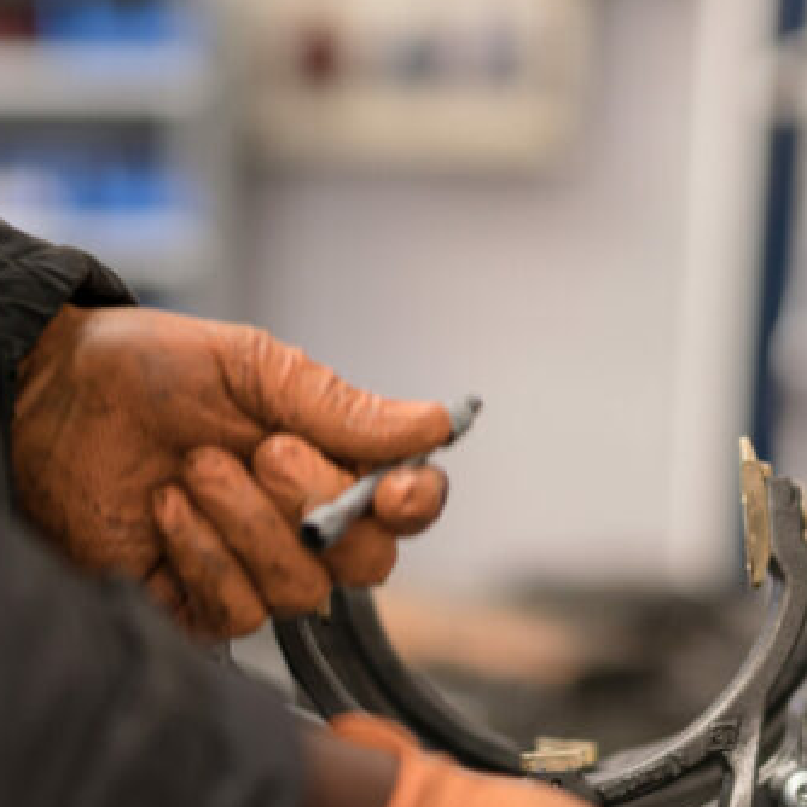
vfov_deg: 7.9
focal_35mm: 221
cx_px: 295
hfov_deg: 7.9
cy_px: 772
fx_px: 5829
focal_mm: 85
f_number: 1.8
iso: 400
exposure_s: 1/160
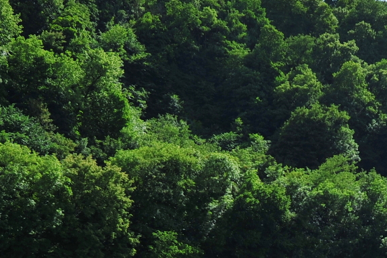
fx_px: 720
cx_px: 369
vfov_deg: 19.2
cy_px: 303
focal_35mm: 67
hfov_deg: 28.6
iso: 200
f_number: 6.3
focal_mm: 24
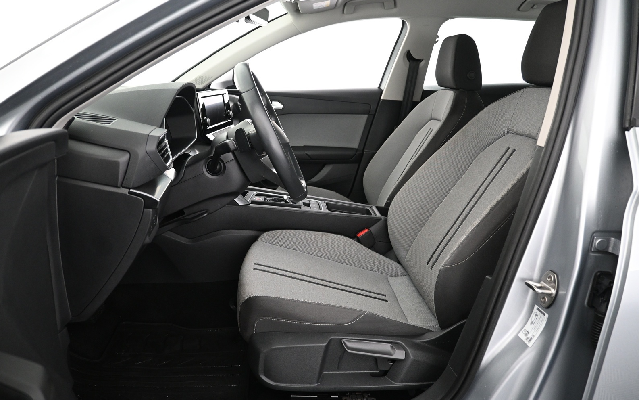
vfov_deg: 49.3
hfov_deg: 72.5
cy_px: 201
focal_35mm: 25
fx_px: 435
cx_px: 320
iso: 1600
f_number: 3.5
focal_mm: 16
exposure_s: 1/20
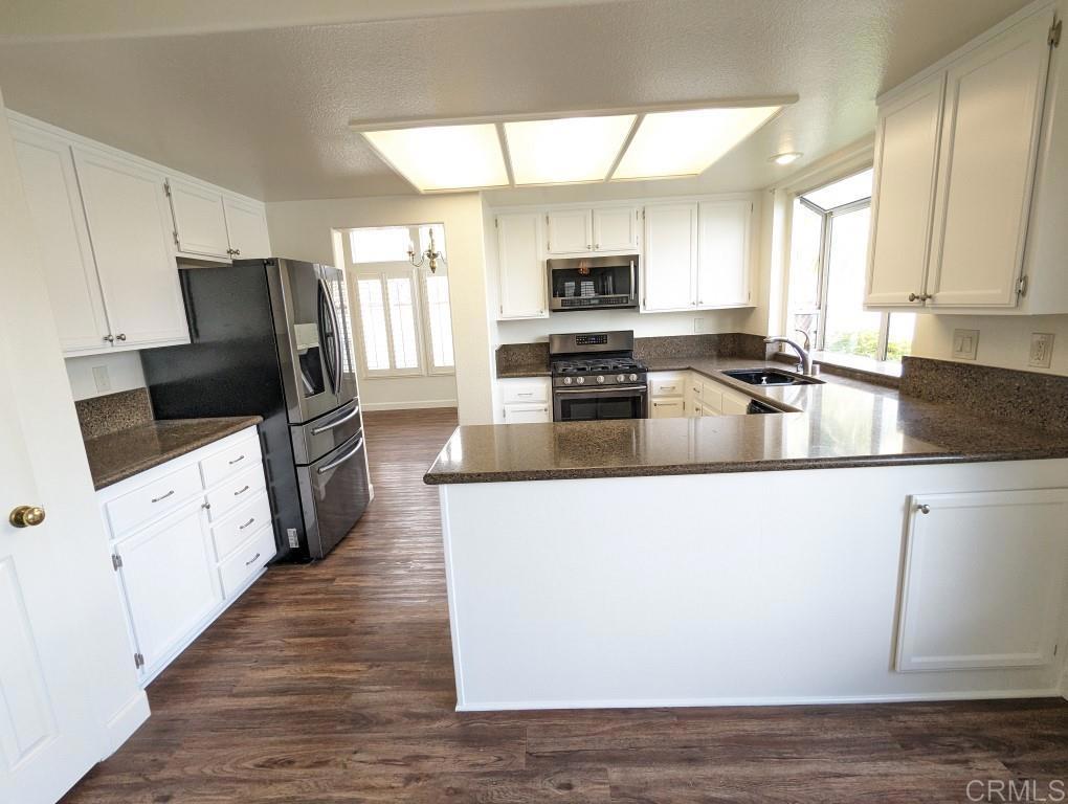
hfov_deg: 94.4
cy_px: 402
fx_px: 494
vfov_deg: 78.2
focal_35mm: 16
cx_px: 534
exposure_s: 1/90.1
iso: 249
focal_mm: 2.35
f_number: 2.2
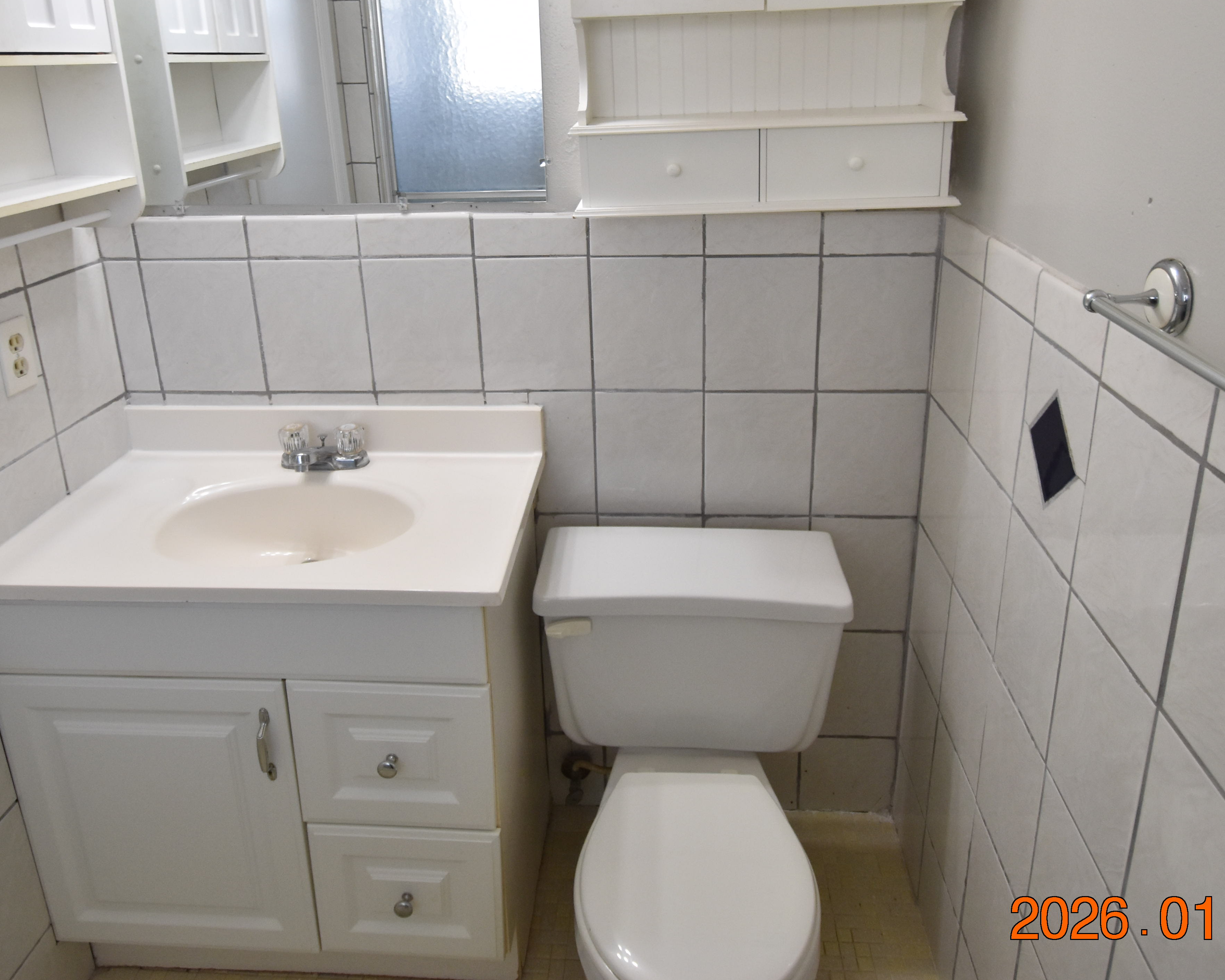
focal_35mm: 24
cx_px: 626
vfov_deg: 57.5
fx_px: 870
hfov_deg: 70.3
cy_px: 327
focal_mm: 10
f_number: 3.5
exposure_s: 1/180
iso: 800
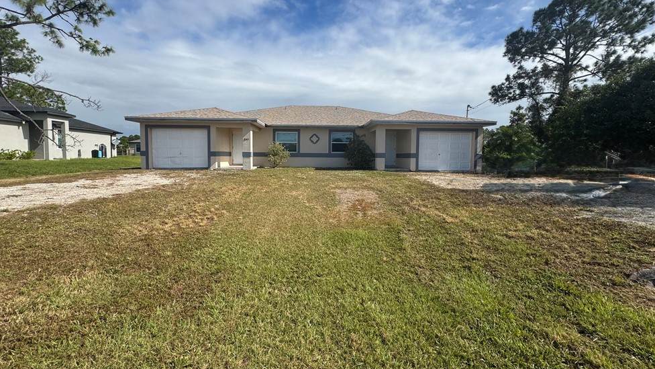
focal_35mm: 16
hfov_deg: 99.4
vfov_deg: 67.0
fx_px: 278
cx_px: 322
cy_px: 172
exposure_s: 1/2342
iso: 50
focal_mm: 2.22
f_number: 2.2
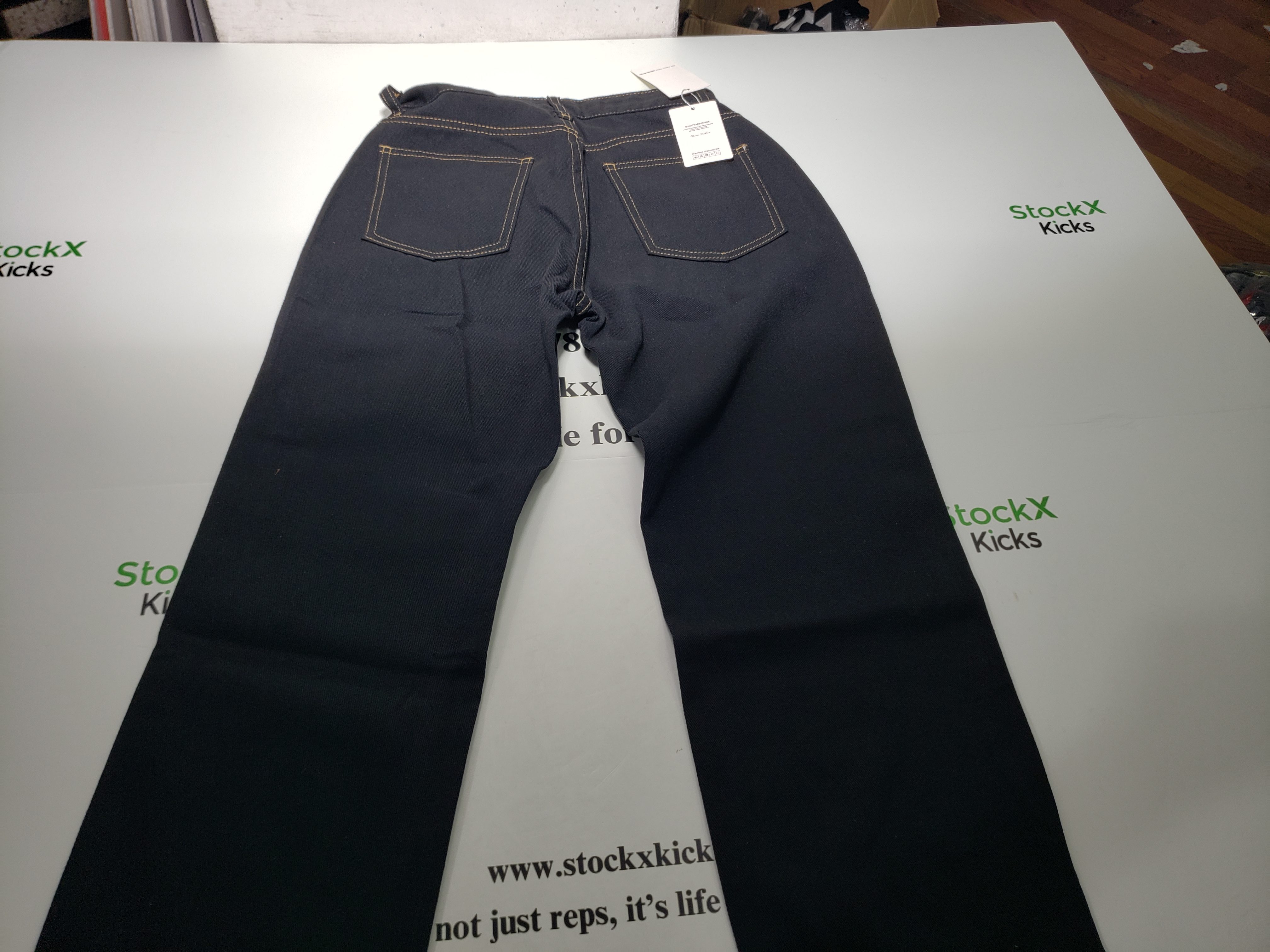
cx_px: 635
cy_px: 476
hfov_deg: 67.3
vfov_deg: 53.1
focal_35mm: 26
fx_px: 954
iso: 50
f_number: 1.5
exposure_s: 1/180
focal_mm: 4.3
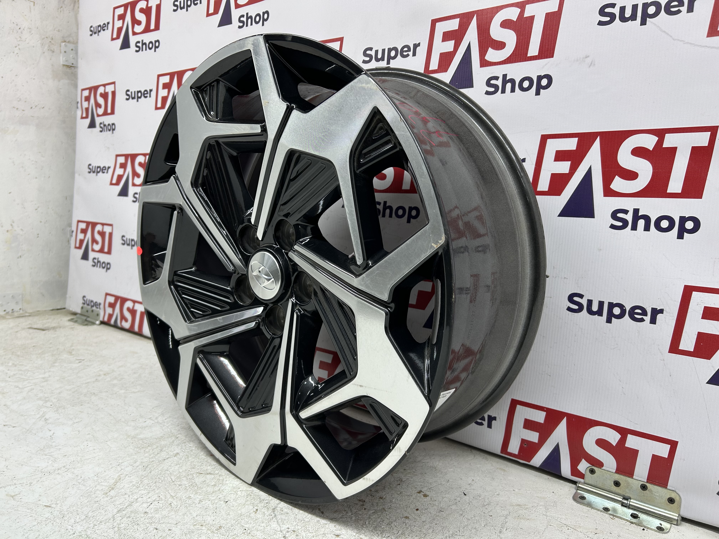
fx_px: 540
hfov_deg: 67.3
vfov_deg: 53.1
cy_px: 270
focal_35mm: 26
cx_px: 360
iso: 50
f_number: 1.5
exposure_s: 1/100
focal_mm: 5.7
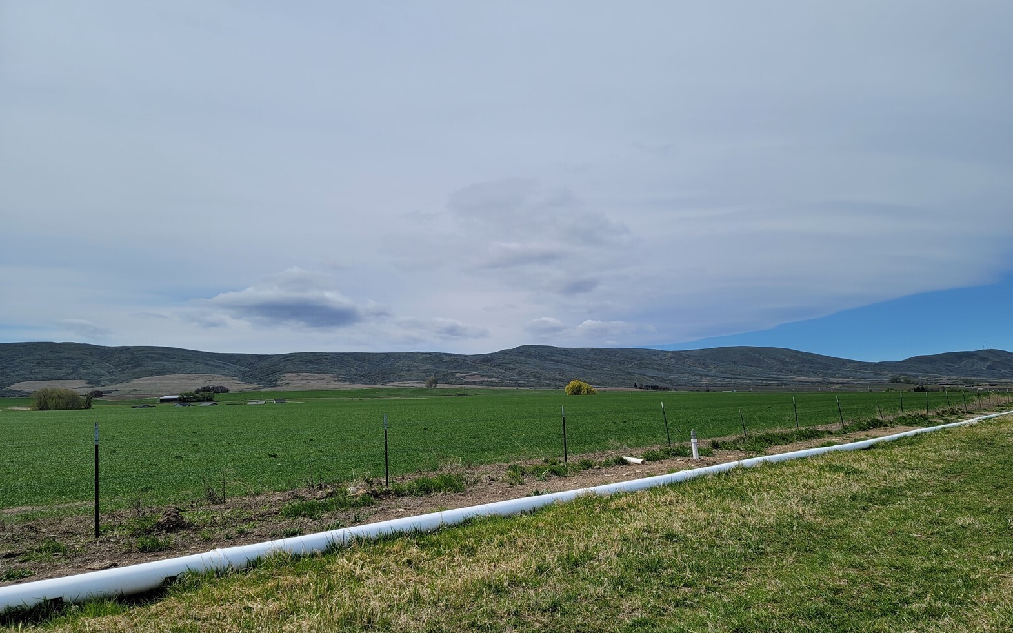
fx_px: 745
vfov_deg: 46.0
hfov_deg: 68.4
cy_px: 326
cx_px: 502
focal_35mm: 27
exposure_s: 1/2240
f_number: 1.8
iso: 20
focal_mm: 7
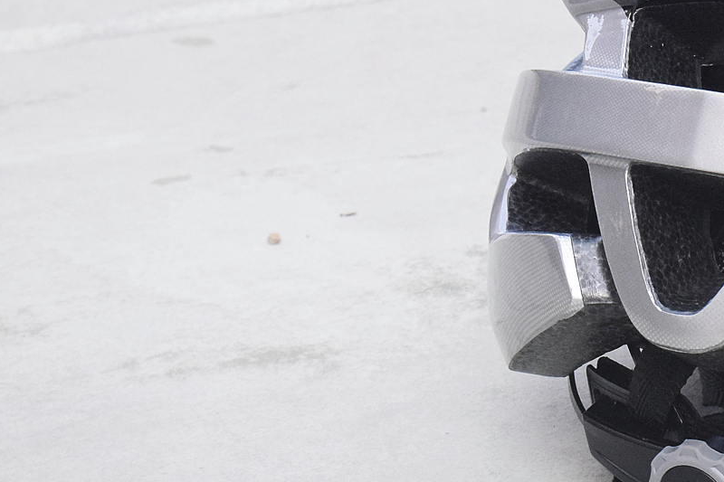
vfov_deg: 6.7
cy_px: 238
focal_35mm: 206
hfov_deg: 9.9
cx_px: 813
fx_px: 4147
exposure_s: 1/500
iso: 3200
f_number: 11
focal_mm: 55
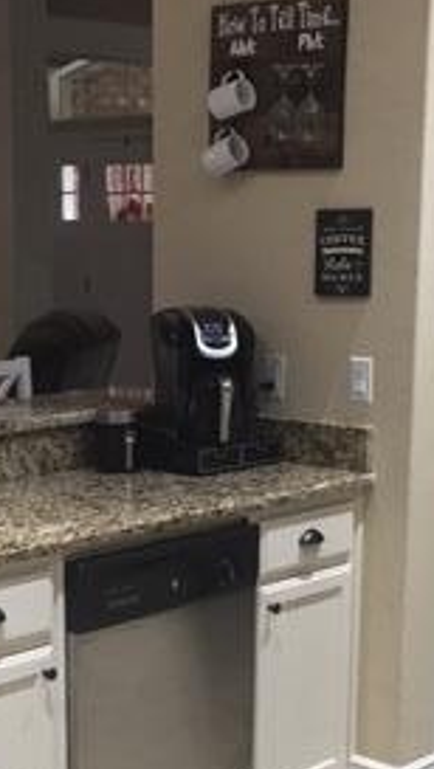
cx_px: 144
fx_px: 1511
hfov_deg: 16.3
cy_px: 608
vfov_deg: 28.0
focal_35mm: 74
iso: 50
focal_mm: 4.15
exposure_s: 1/15
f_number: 2.2
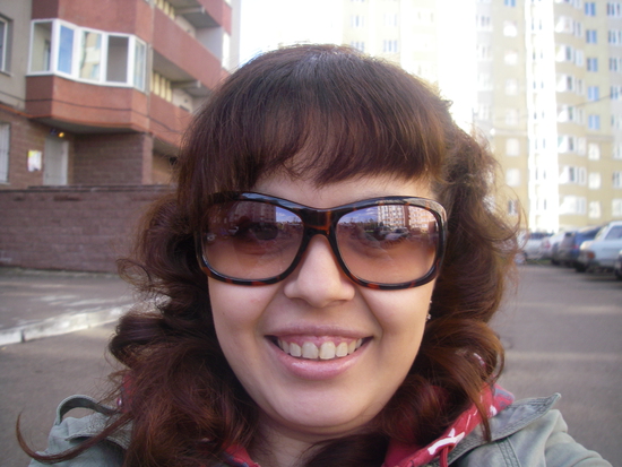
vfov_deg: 37.7
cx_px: 311
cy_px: 234
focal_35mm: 38
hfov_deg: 49.0
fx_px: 683
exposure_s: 1/125
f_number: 3.3
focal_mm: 6.3
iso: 64
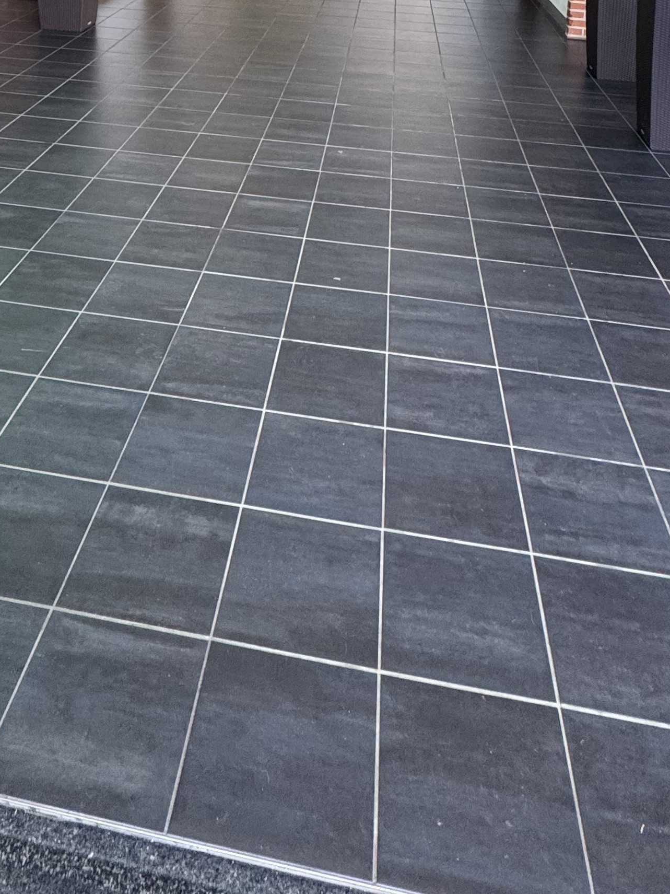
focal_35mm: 33
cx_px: 260
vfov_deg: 43.3
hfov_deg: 42.7
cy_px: -84
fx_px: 852
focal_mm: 2.22
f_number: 2.2
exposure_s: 1/100
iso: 160
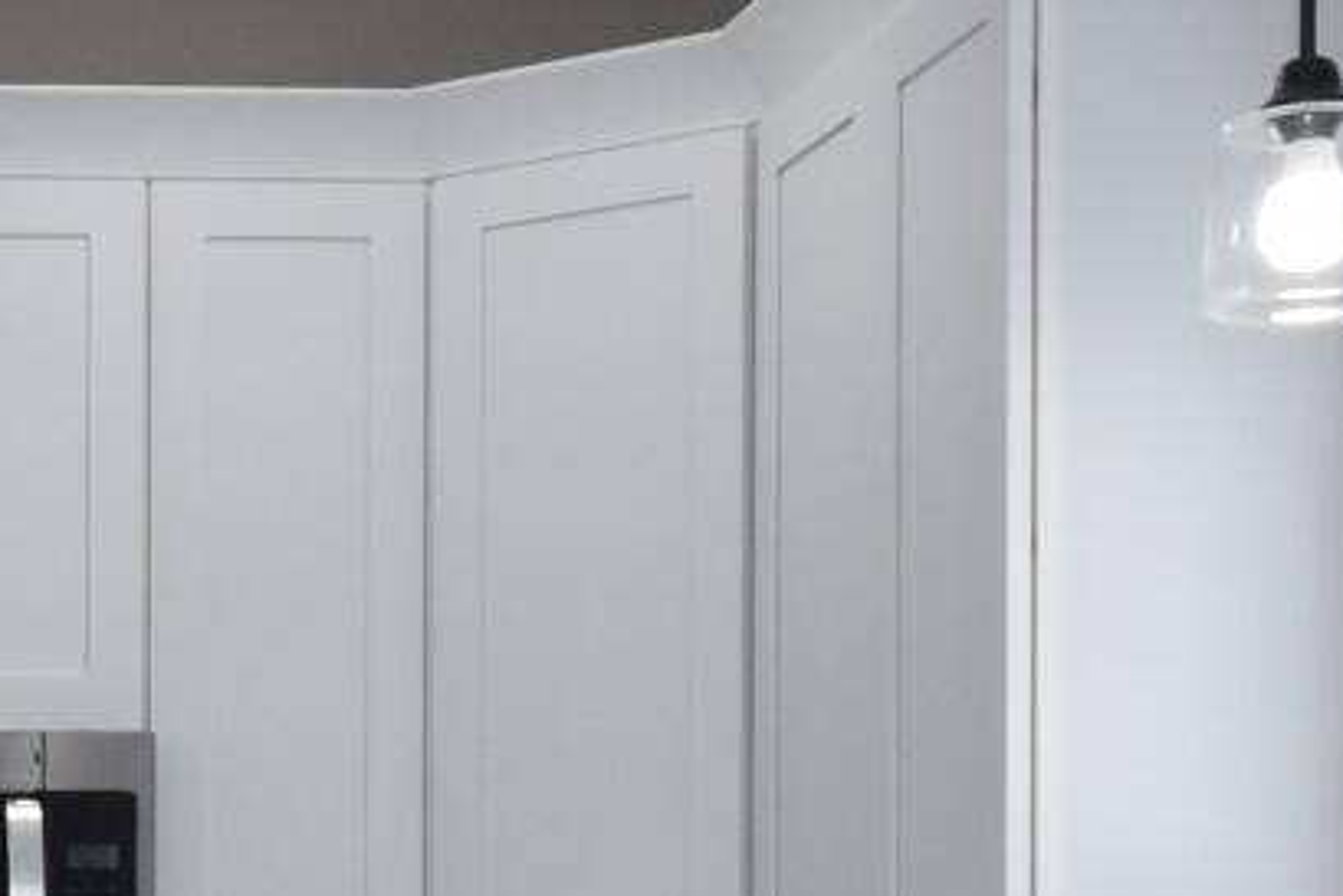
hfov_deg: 17.6
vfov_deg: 12.1
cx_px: -302
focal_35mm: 110
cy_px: 1178
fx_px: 4105
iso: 400
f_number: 5
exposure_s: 1/100
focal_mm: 10
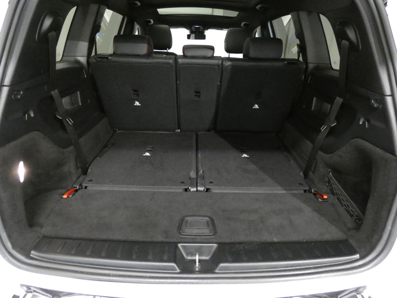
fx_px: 241
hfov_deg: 79.0
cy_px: 149
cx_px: 198
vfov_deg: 63.4
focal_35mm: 21
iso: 1600
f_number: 2.8
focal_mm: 3.7
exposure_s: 1/25
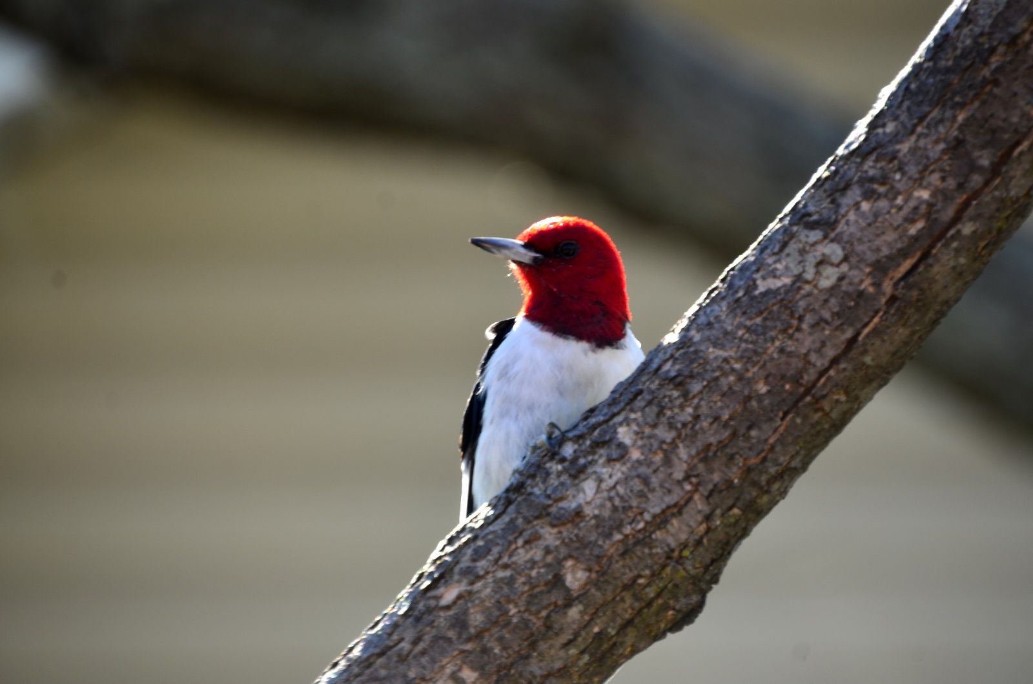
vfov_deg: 2.3
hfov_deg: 3.4
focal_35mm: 600
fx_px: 17177
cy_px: 342
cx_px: 516
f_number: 6.3
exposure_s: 1/30
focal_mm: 400
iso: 100
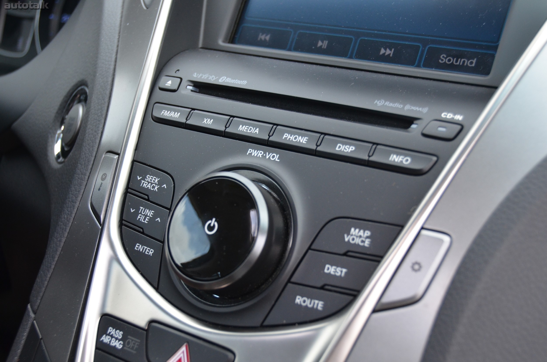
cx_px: 274
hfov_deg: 36.9
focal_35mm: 54
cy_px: 181
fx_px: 819
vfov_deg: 25.0
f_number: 4.2
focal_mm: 36
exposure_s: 1/800
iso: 800
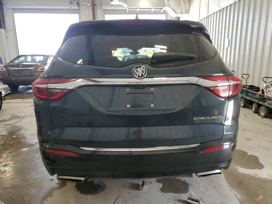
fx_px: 204
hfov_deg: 67.3
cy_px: 102
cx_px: 136
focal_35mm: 26
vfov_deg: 53.1
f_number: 1.5
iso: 60
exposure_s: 1/120
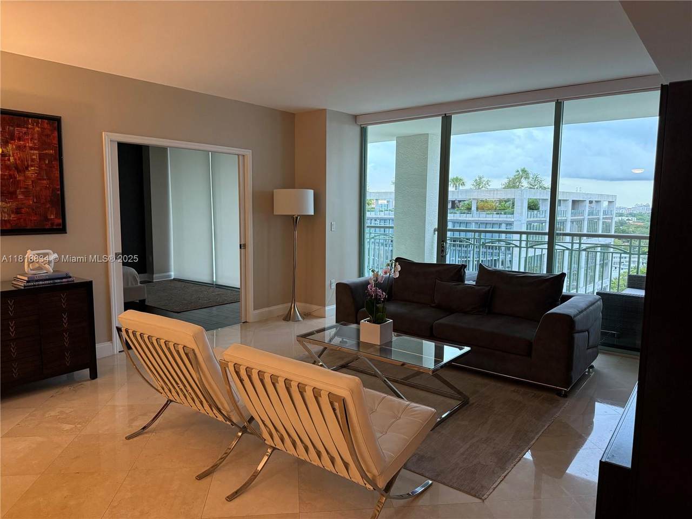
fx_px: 480
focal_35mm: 24
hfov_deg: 71.6
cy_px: 260
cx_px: 346
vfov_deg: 56.8
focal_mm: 6.76
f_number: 1.78
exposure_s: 1/120
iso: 400
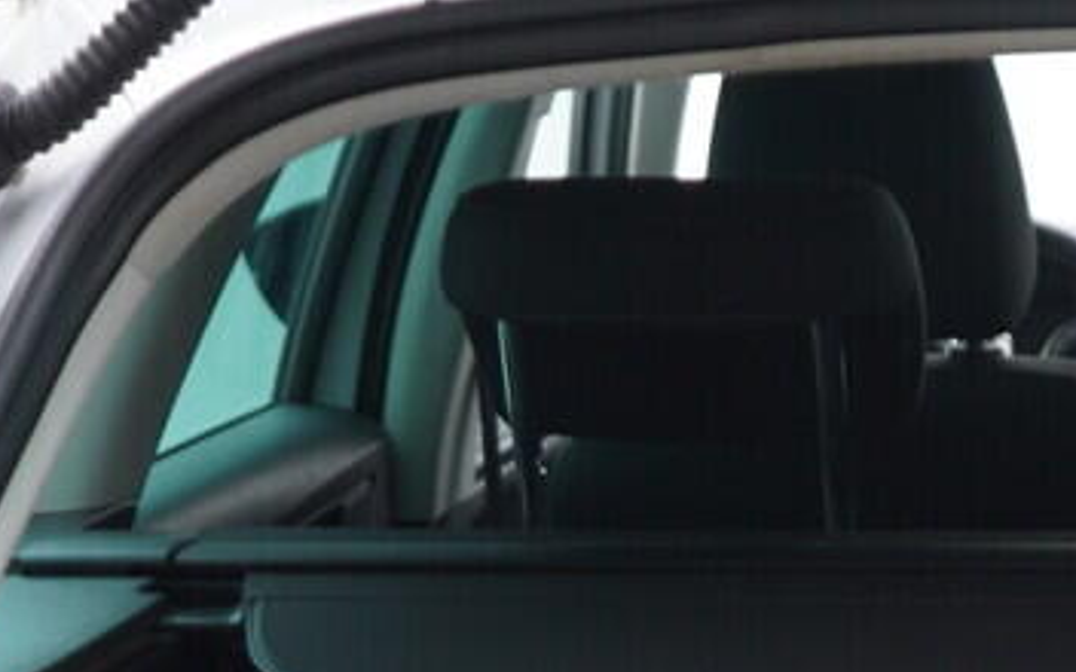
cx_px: 1330
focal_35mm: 150
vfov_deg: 8.3
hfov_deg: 13.5
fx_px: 4399
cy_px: 1365
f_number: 2.8
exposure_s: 1/40
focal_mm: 24
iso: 160
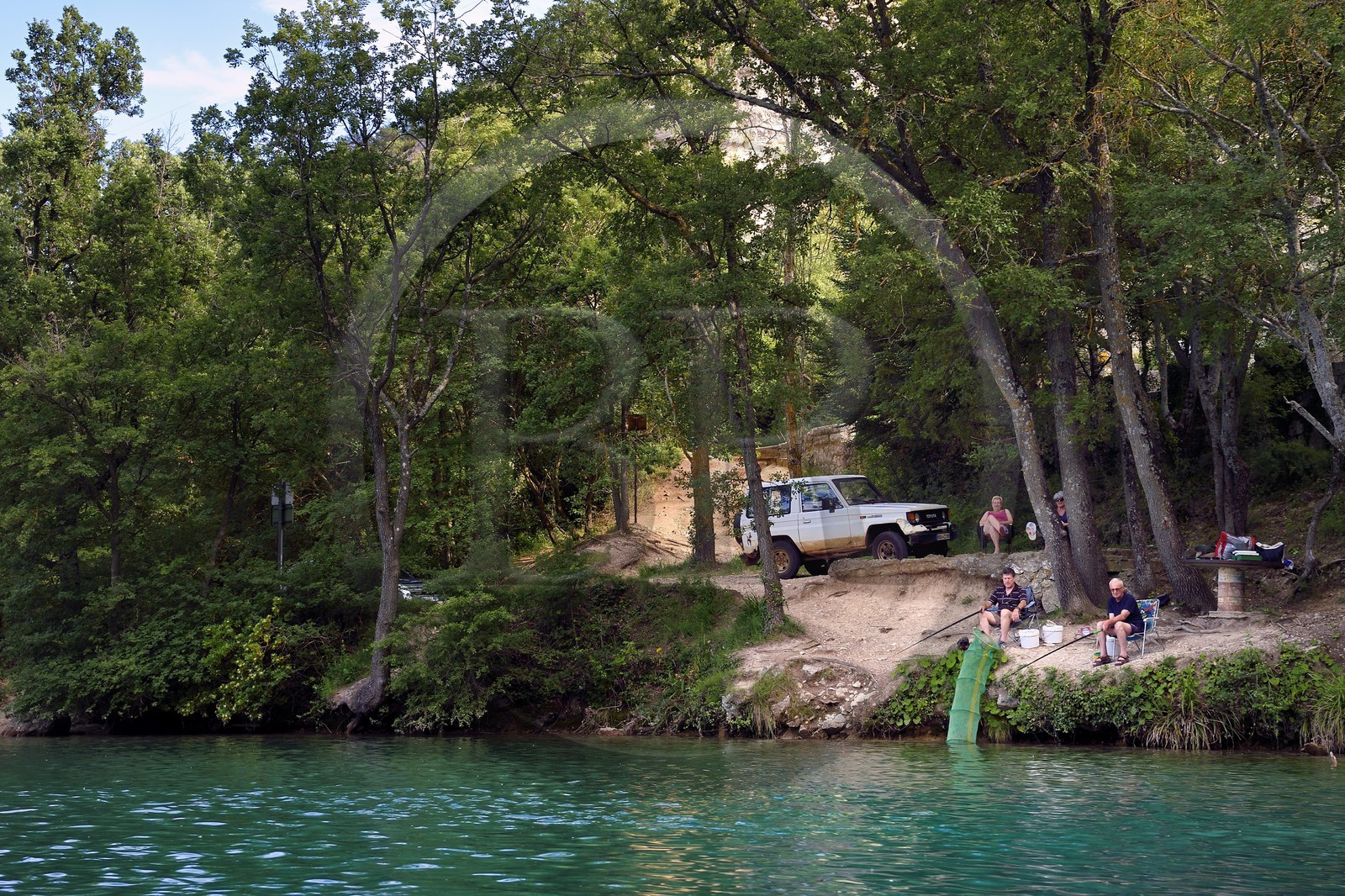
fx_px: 2241
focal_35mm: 60
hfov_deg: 33.4
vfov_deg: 22.6
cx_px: 672
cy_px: 448
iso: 200
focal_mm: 60
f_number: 8
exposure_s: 1/125
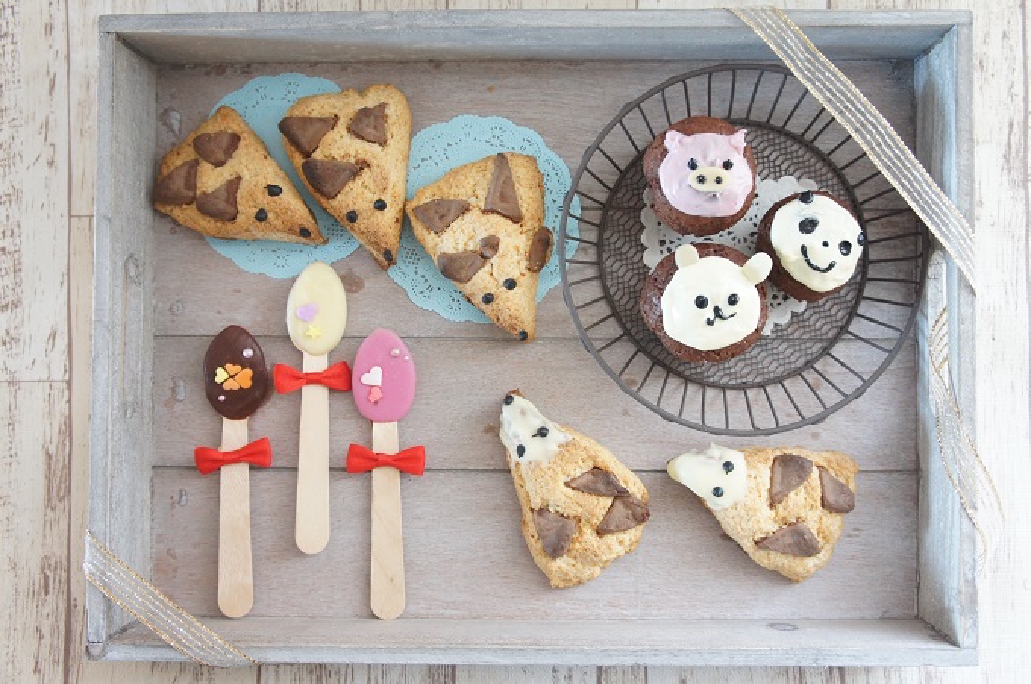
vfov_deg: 39.8
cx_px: 516
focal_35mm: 33
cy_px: 342
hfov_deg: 57.3
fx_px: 944
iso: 1600
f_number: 4
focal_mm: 22
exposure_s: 1/40
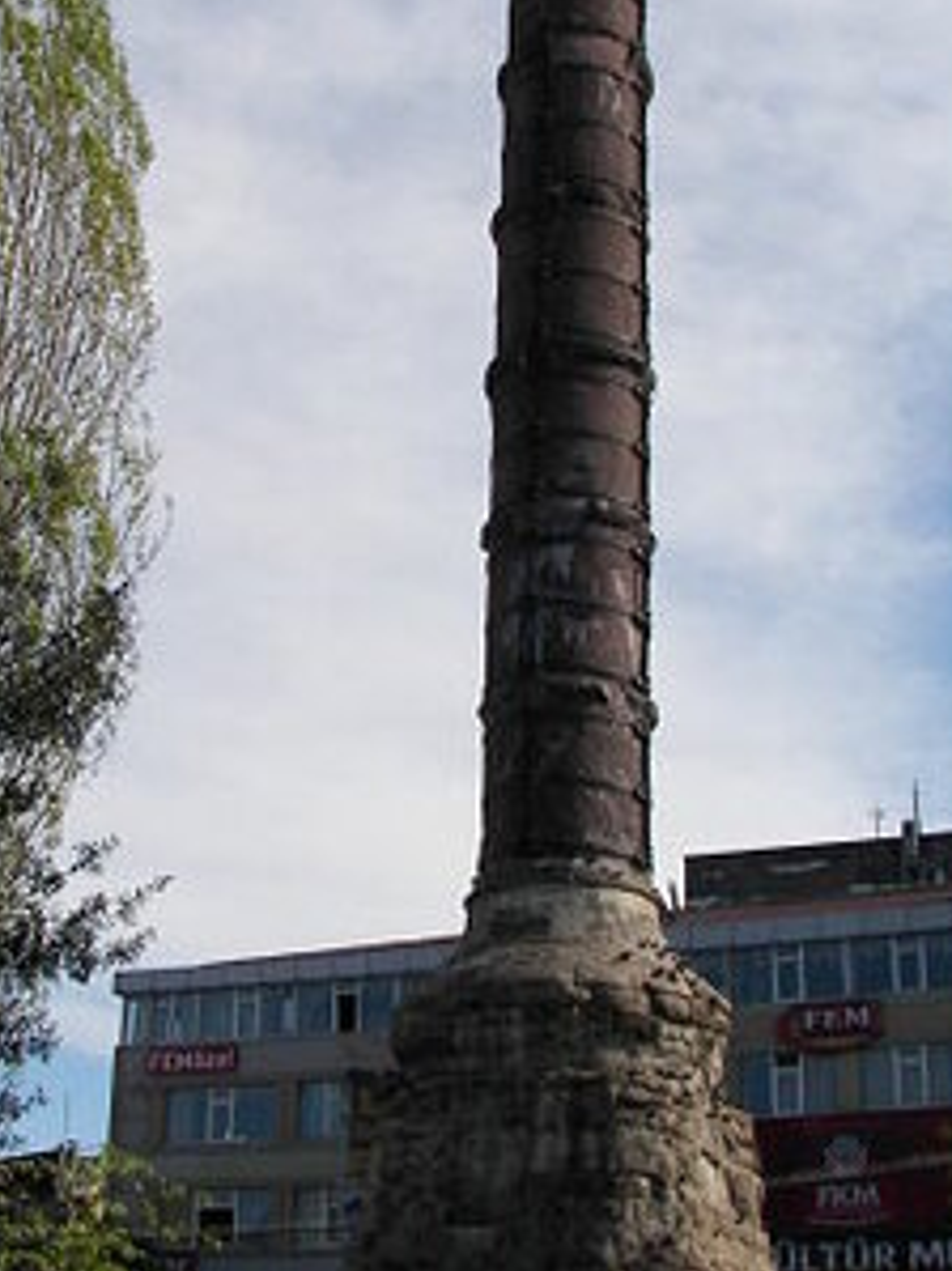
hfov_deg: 24.0
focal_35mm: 61
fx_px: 2238
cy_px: 595
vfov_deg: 31.7
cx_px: 421
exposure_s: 1/640
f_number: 4
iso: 50
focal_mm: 6.4
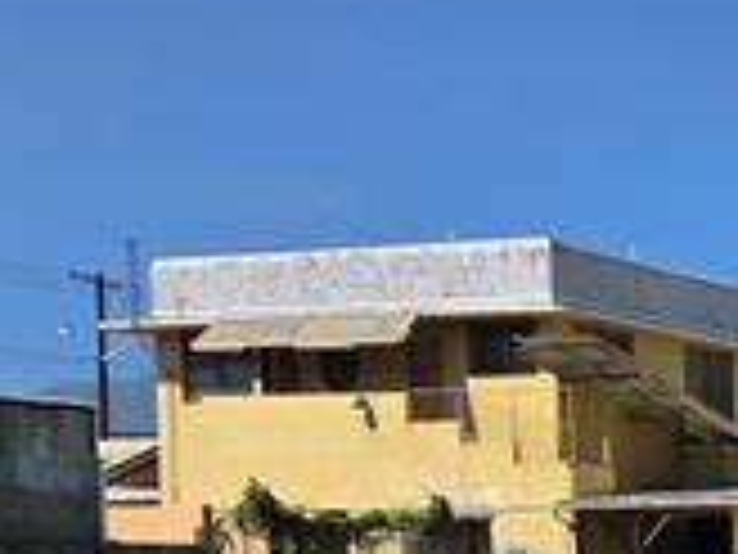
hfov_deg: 18.4
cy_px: 725
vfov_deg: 15.6
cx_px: 1210
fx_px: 1919
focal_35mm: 90
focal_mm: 5.4
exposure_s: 1/6217
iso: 80
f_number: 1.8
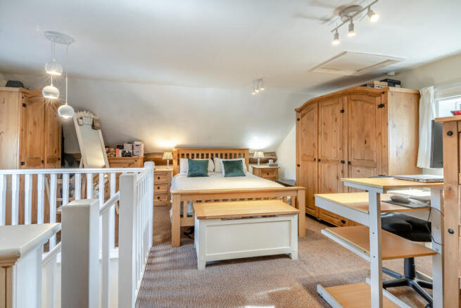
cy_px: 154
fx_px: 205
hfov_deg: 96.7
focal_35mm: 16
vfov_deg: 73.8
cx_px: 230
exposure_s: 1/10
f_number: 11
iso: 100
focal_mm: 16
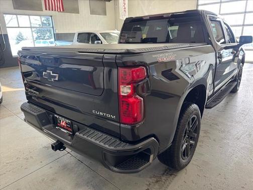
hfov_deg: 71.6
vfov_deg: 56.8
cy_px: 95
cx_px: 126
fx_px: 175
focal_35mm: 24
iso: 160
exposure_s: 1/60
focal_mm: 6.76
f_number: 1.78
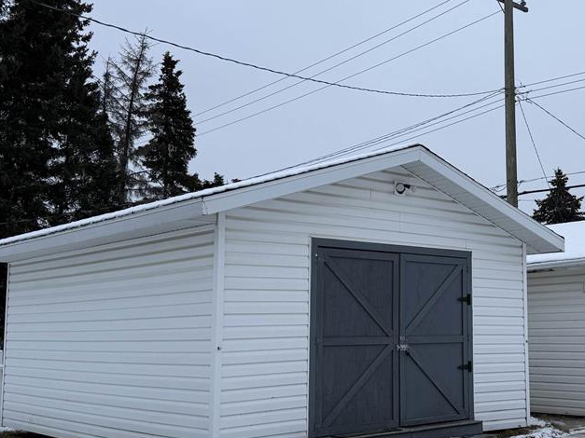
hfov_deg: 38.1
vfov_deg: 29.7
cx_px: 429
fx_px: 828
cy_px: 238
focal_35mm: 49
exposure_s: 1/654
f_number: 1.78
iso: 80
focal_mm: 6.76
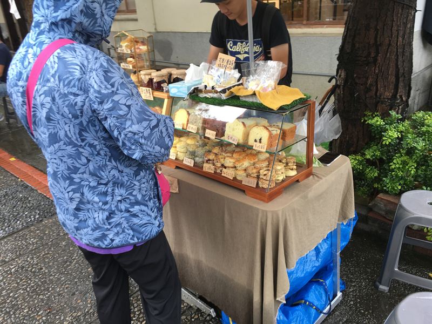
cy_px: 162
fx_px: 362
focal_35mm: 29
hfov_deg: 61.7
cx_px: 216
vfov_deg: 48.2
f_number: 2.2
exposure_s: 1/60
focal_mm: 4.15
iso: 32
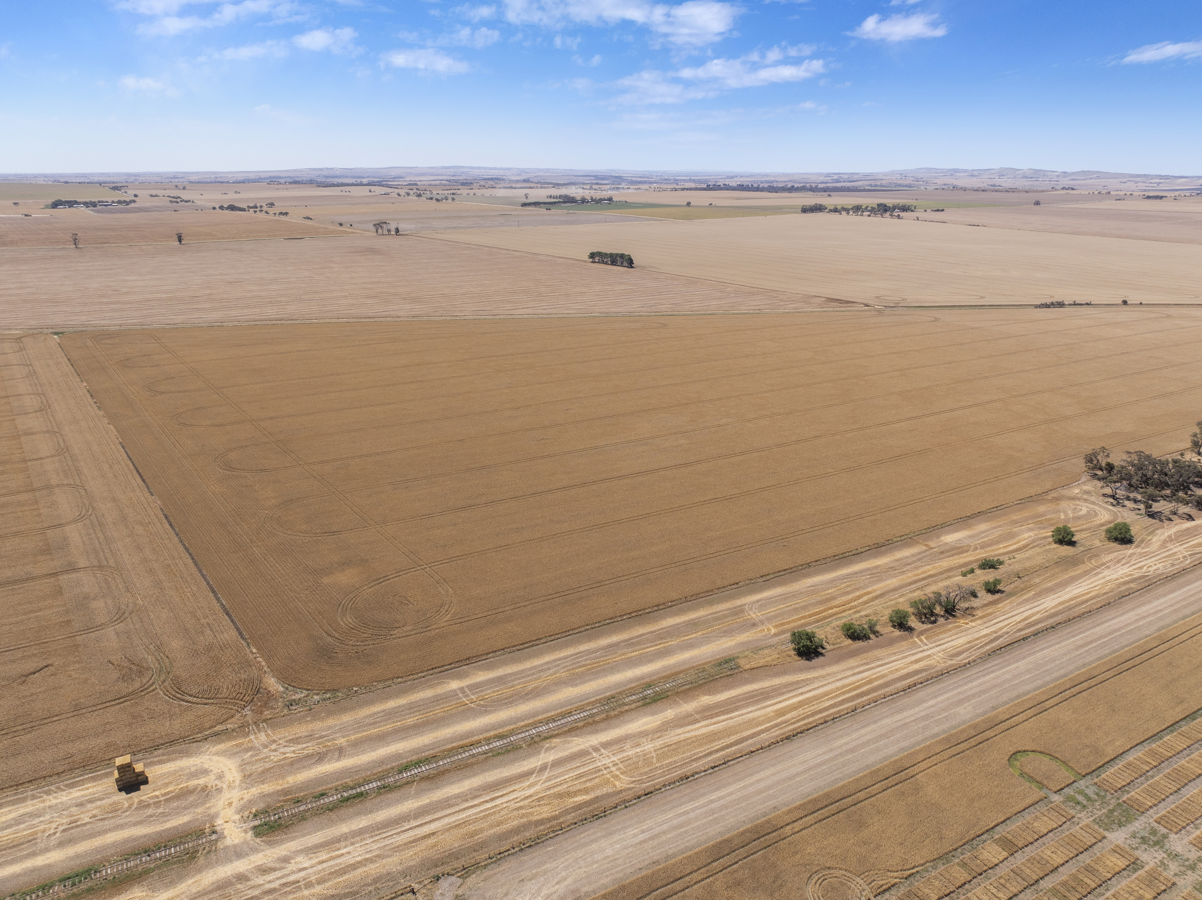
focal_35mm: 24
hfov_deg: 71.6
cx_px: 601
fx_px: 833
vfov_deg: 56.8
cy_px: 450
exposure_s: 1/120
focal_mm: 12.29
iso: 100
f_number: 2.8
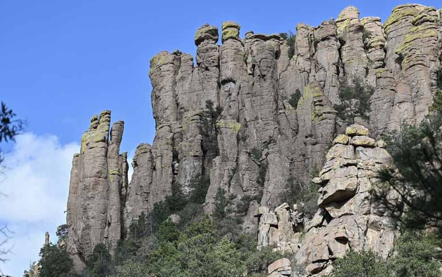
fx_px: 1217
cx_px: 220
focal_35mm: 101
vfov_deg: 13.0
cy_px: 139
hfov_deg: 20.6
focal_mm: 98
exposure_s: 1/800
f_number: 5
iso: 100
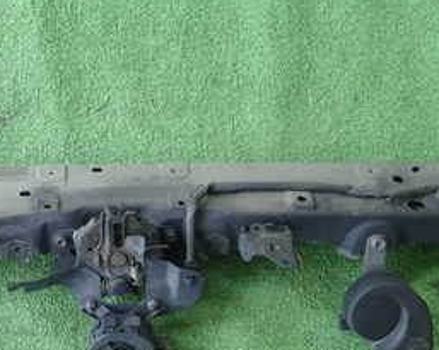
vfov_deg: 26.1
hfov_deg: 32.5
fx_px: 740
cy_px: 282
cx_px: 120
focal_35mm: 57
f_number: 2
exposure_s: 1/60
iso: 160
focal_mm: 4.5
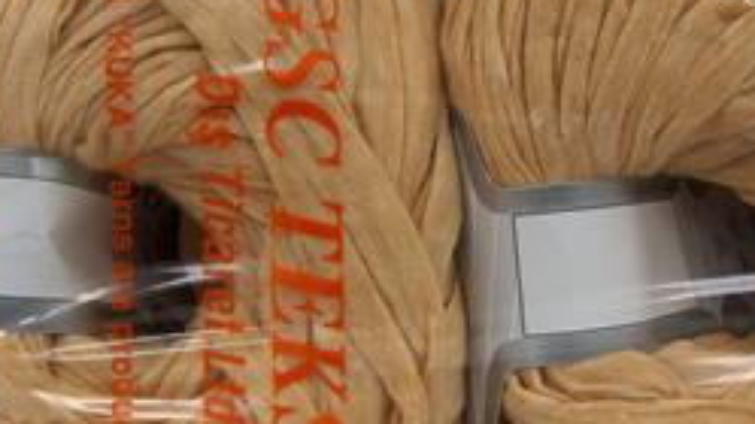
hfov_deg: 27.4
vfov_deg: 15.7
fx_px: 1541
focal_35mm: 77
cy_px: 223
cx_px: 476
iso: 159
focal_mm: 8.96
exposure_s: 1/120
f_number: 2.8
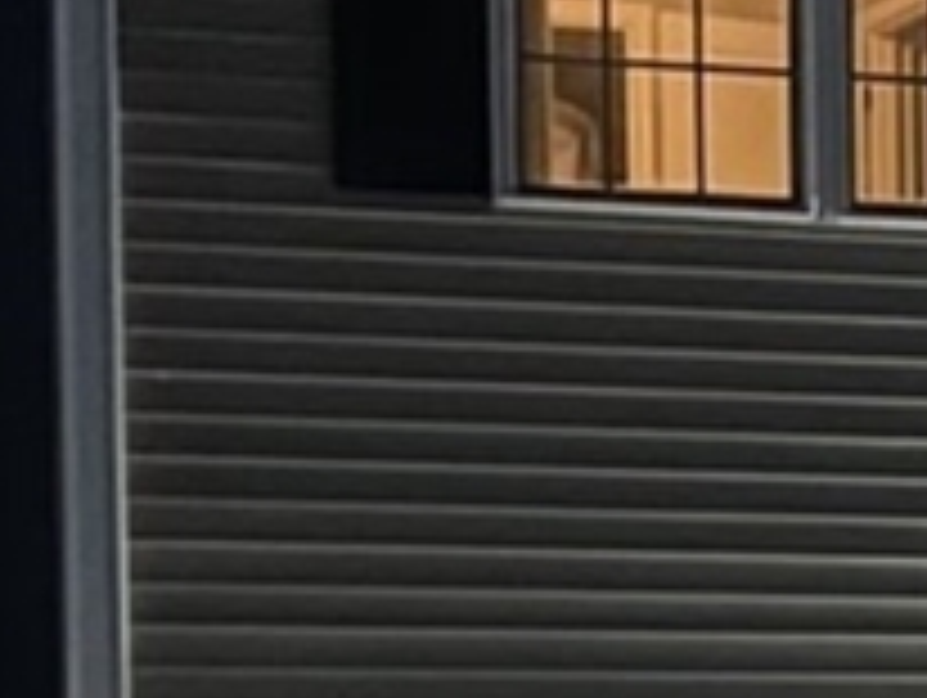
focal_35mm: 129
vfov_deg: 11.4
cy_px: 707
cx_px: 1584
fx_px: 3459
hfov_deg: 13.9
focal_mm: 5.1
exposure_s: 1/24
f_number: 1.6
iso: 1000
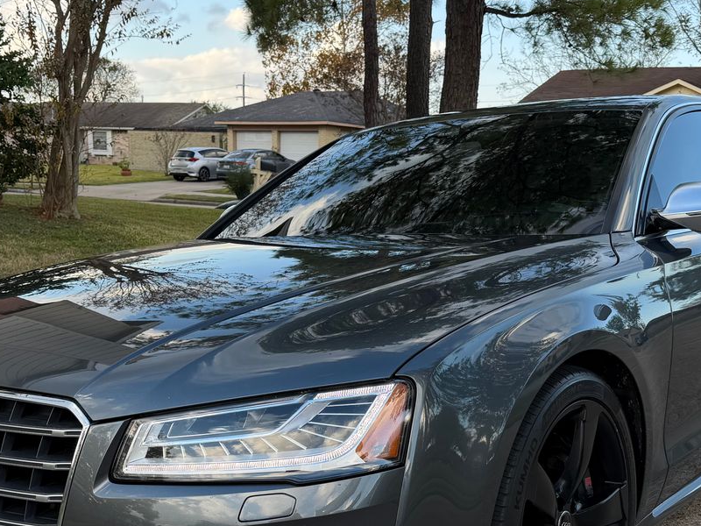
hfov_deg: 39.6
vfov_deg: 29.6
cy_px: 414
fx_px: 972
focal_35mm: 48
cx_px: 383
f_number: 1.78
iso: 80
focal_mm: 6.76
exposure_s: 1/514
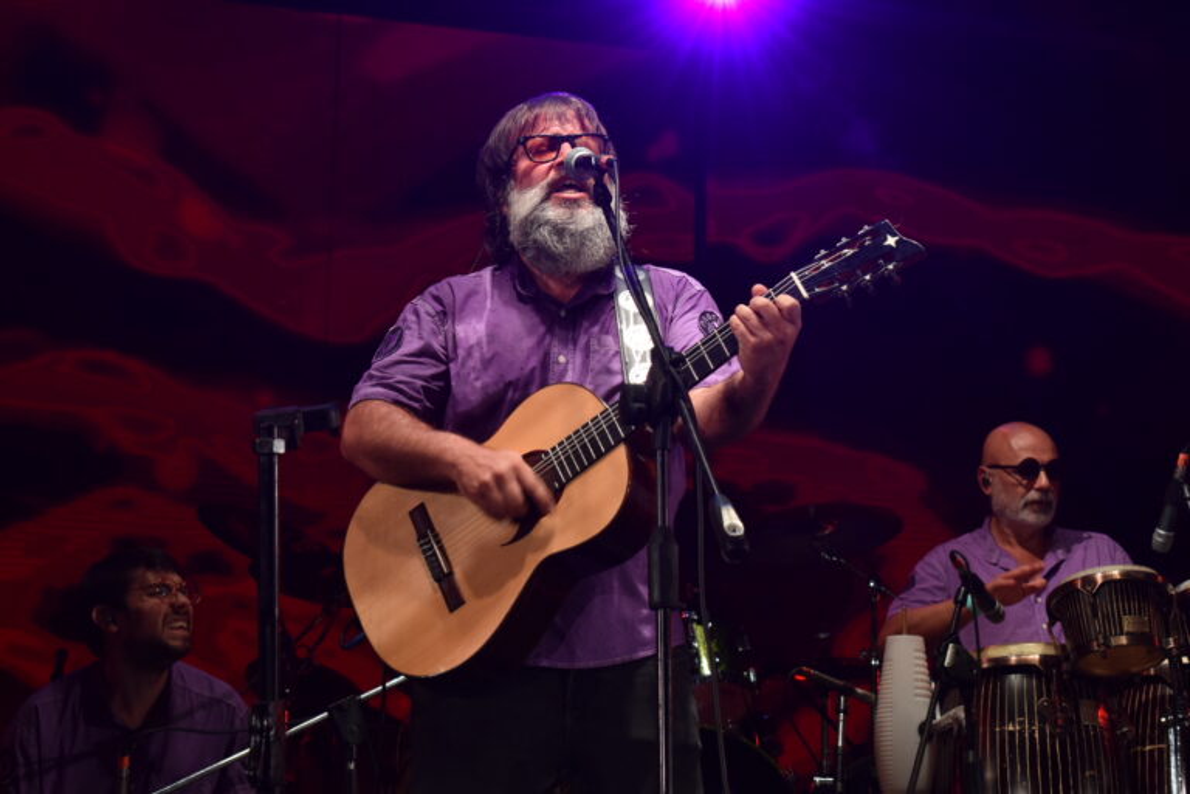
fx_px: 2727
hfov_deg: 24.6
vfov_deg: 16.6
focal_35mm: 82
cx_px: 595
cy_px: 397
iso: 400
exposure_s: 1/160
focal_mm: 55
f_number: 7.1
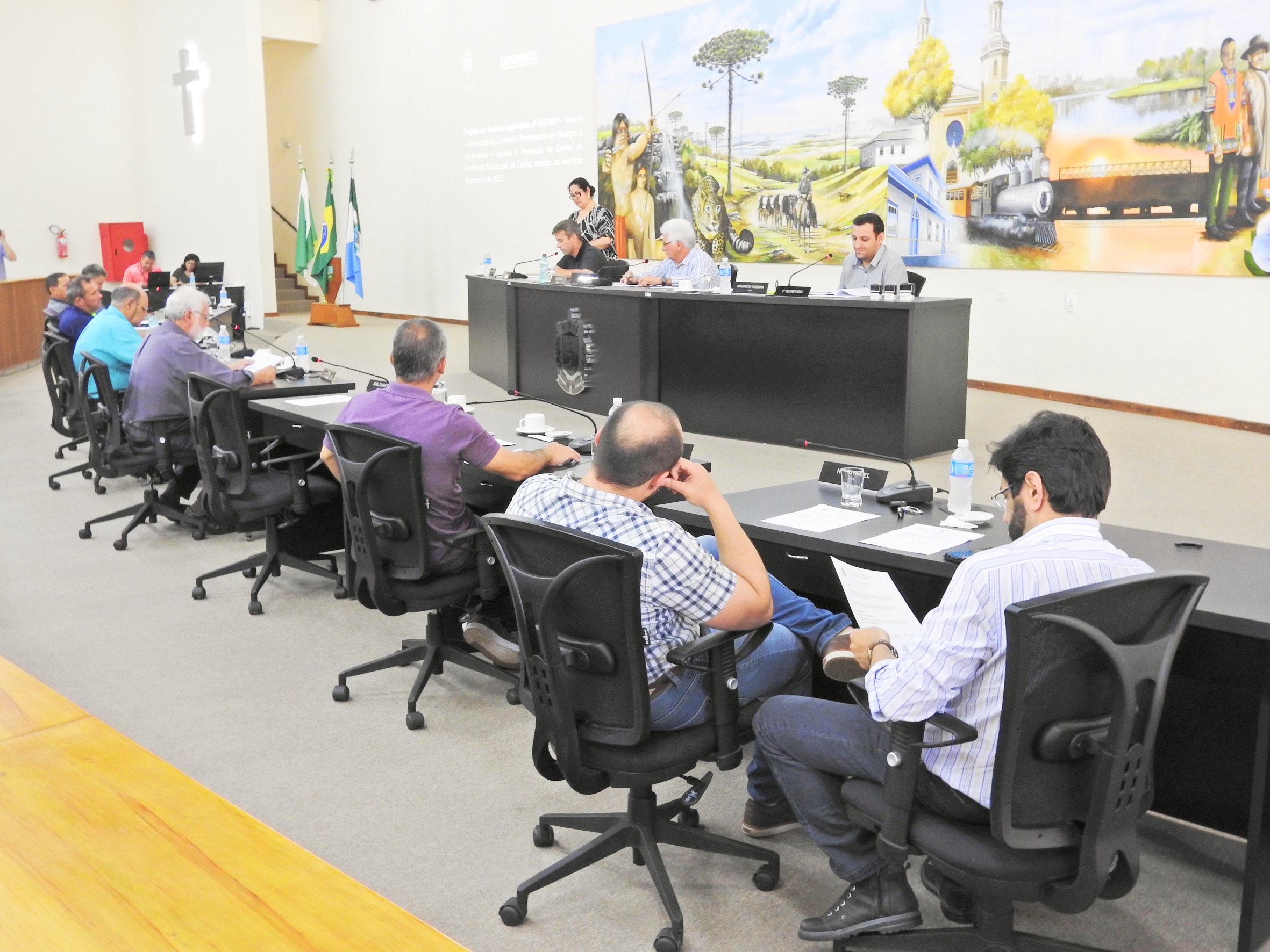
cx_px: 635
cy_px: 476
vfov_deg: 40.7
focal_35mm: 35
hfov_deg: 52.6
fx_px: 1284
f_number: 4.2
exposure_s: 1/8
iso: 400
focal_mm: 6.3
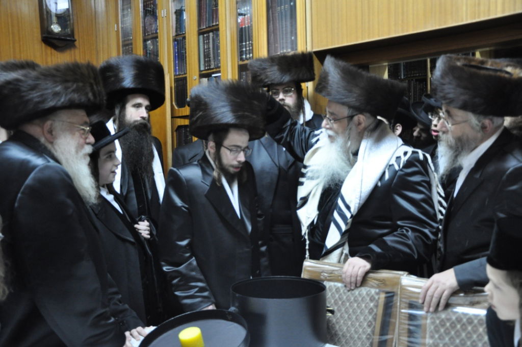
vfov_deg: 34.1
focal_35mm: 39
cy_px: 174
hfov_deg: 49.6
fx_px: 565
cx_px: 261
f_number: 4.5
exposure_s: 1/30
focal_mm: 26
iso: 1250
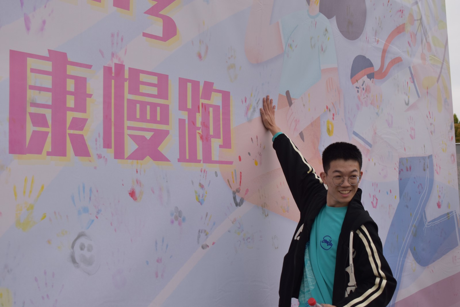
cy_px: 154
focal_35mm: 60
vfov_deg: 22.6
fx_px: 766
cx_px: 230
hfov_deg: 33.4
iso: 100
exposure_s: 1/200
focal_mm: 40
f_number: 5.6
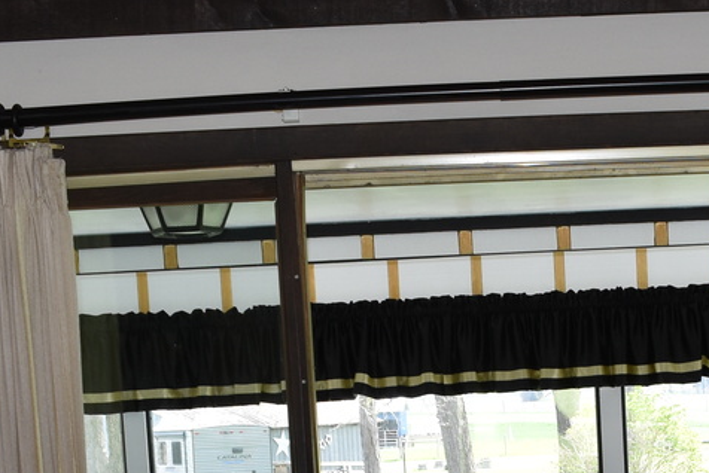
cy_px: 680
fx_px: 2010
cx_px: 645
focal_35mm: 102
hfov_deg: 19.6
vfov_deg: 12.8
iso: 400
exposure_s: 1/125
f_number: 5.6
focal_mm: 20
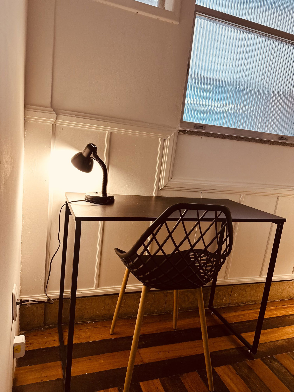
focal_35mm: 24
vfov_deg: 71.6
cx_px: 147
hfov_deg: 56.8
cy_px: 196
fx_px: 272
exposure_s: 1/60
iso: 160
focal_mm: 6.86
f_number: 1.78
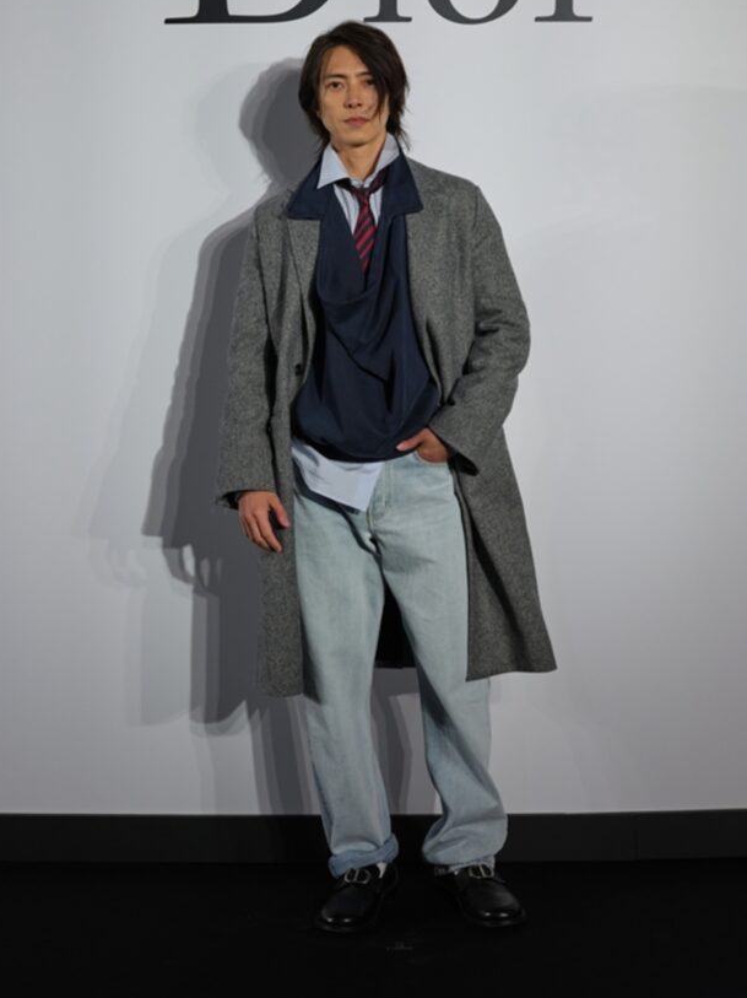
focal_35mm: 64
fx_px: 1843
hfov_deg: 22.9
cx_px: 393
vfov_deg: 30.1
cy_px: 368
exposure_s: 1/160
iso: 1600
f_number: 6.4
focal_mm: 63.7
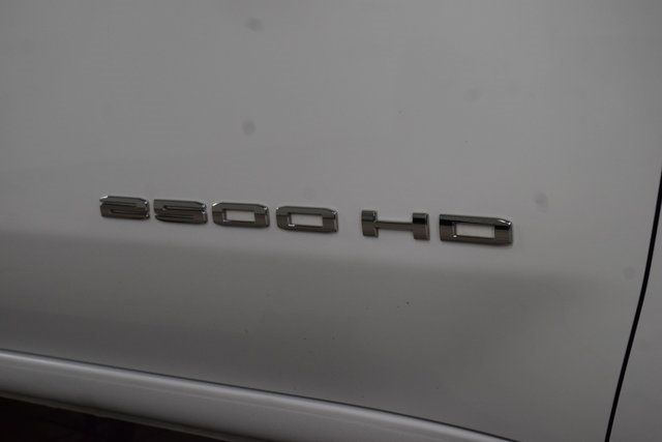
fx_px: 1104
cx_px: 331
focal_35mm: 60
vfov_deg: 22.6
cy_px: 221
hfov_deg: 33.4
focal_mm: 40
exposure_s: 1/60
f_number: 8
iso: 1100
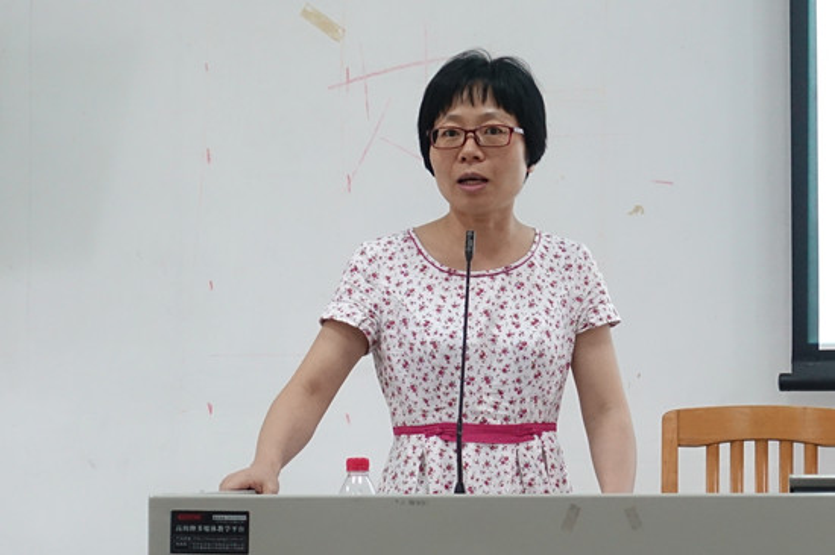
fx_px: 1391
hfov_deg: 33.4
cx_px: 418
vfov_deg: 22.6
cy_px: 278
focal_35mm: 60
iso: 800
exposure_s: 1/60
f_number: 2.8
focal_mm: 22
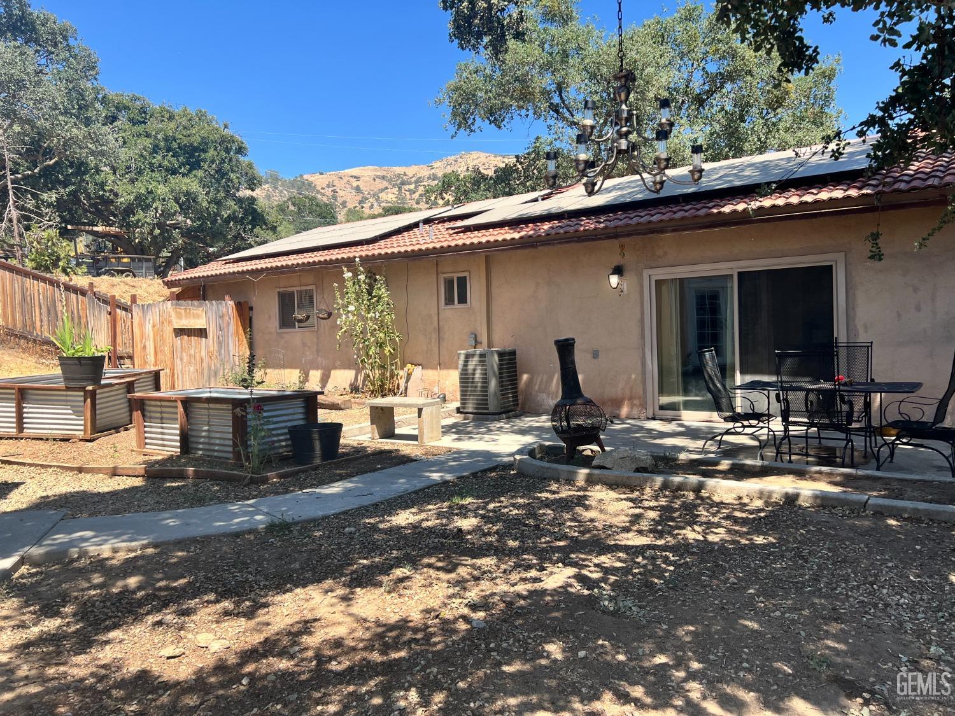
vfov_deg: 53.1
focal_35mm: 26
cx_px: 478
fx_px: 717
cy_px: 358
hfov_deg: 67.3
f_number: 1.5
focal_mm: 5.7
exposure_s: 1/1531
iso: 50
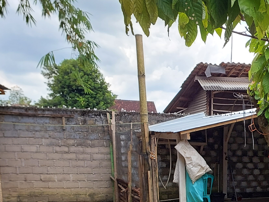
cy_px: 240
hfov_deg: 32.4
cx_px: 251
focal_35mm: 56
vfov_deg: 23.9
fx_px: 435
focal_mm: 5.06
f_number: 1.8
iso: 25
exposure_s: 1/215
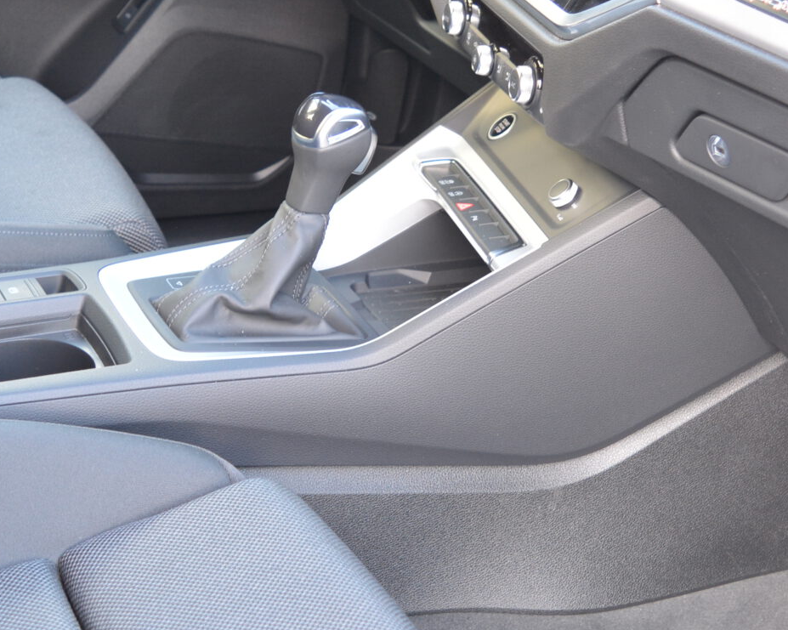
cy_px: 391
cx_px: 436
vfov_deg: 21.8
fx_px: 1632
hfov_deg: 27.1
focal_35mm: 70
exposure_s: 1/20
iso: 320
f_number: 3.5
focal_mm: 18
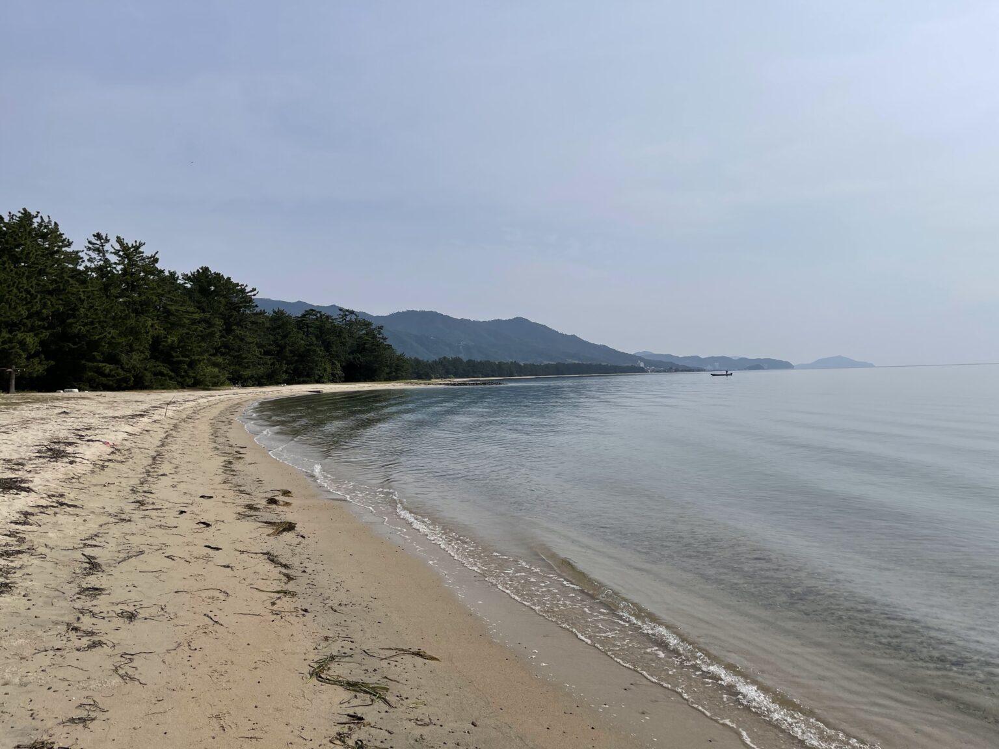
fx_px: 750
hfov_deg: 67.3
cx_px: 500
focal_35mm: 26
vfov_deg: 53.1
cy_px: 374
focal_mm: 5.1
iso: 32
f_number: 1.6
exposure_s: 1/6993
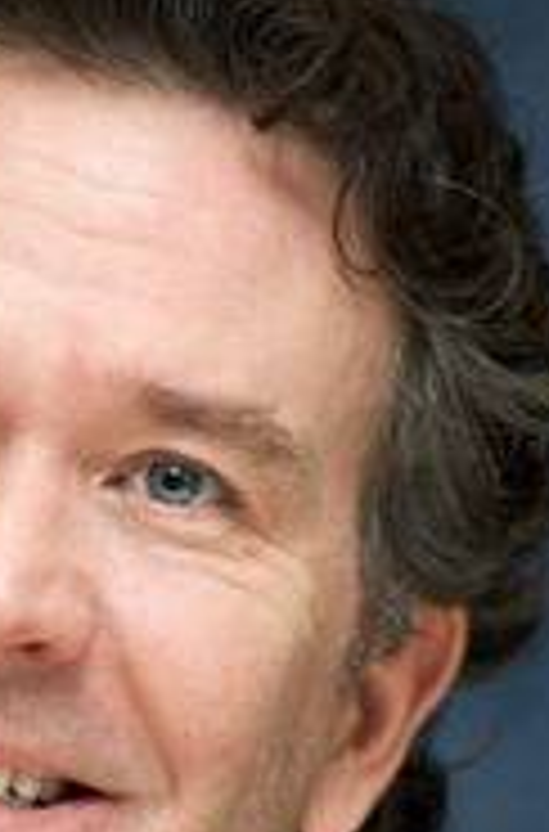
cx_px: 97
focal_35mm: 401
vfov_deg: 5.2
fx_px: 9242
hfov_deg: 3.4
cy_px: 702
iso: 640
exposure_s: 1/60
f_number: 5.6
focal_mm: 185
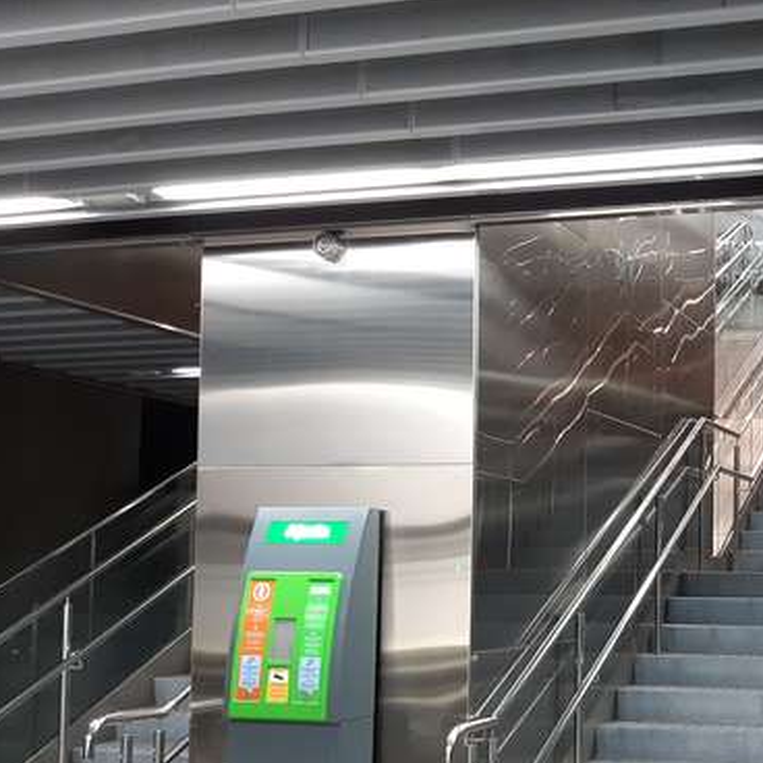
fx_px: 1197
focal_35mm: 48
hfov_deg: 32.7
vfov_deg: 34.8
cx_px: 753
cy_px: 547
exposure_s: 1/33
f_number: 1.7
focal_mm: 3.92
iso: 250
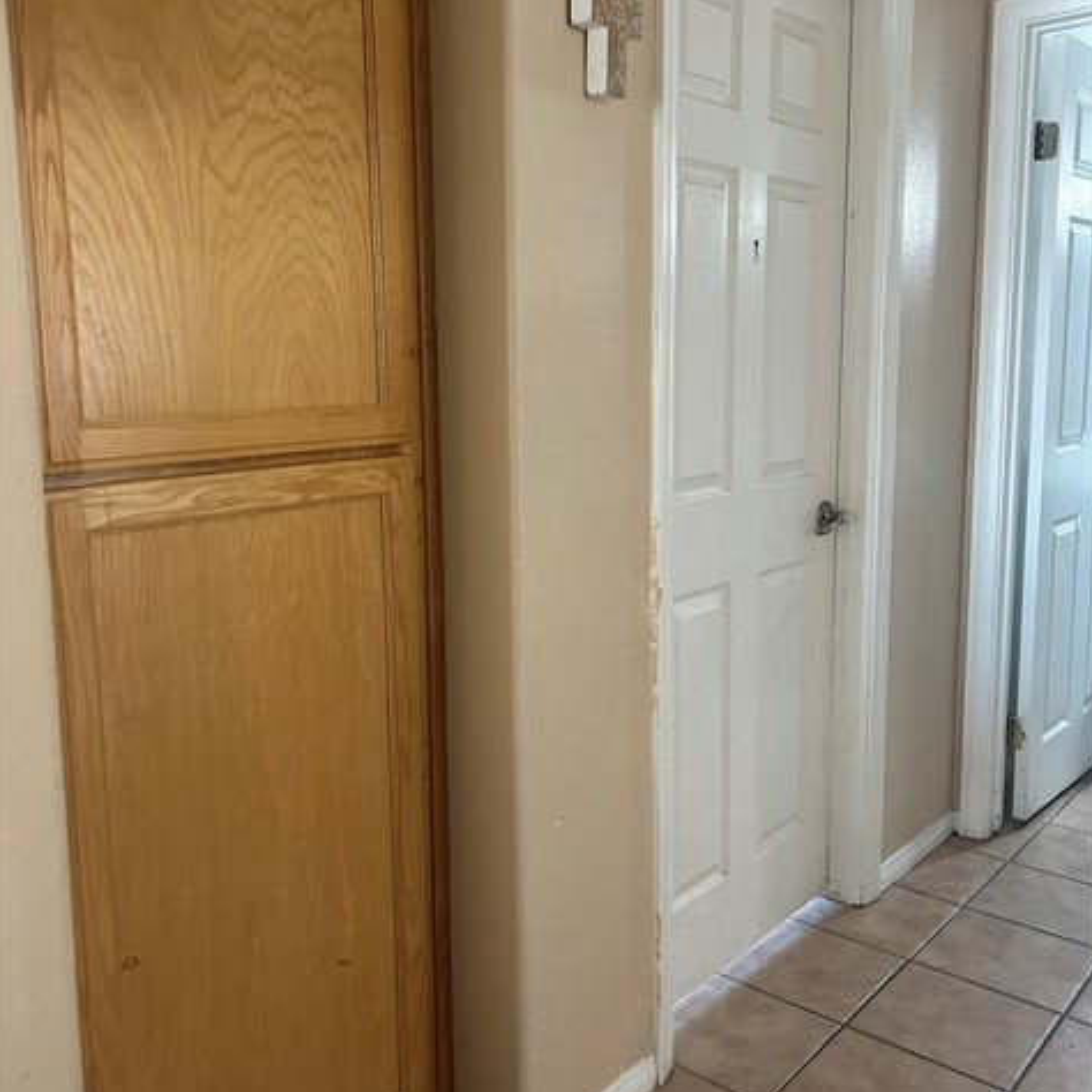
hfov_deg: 52.5
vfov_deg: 52.5
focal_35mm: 31
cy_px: 495
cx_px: 546
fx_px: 1106
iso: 400
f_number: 1.5
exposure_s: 1/60
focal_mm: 5.7
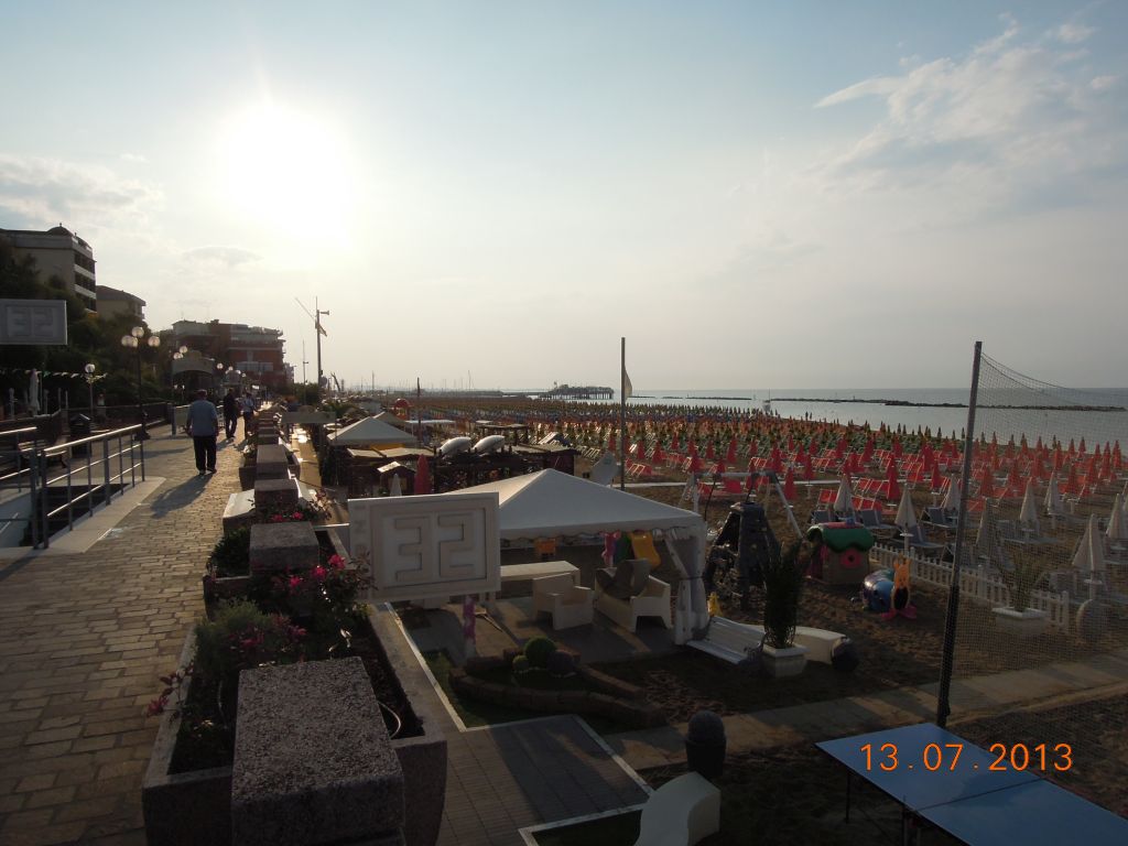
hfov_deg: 71.6
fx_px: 782
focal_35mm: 24
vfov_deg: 56.8
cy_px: 423
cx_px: 564
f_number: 5.6
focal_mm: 4.3
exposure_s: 1/1250
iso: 160
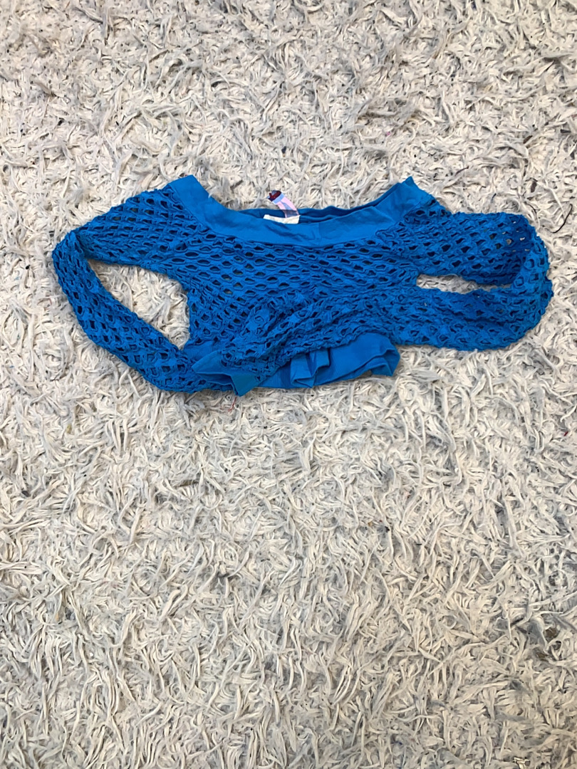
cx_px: 288
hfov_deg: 53.1
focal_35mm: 26
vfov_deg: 67.3
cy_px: 384
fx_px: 578
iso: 40
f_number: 1.8
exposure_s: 1/100
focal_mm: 4.25
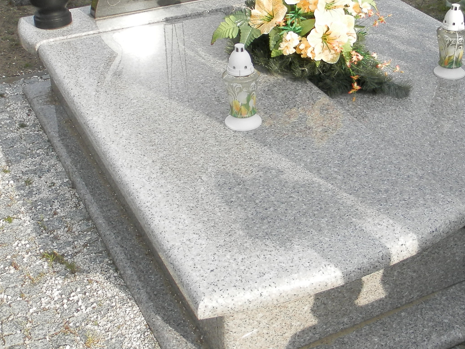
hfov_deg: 34.1
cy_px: 124
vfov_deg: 26.0
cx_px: 302
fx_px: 752
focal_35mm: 56
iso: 80
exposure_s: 1/800
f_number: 3.1
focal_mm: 4.5
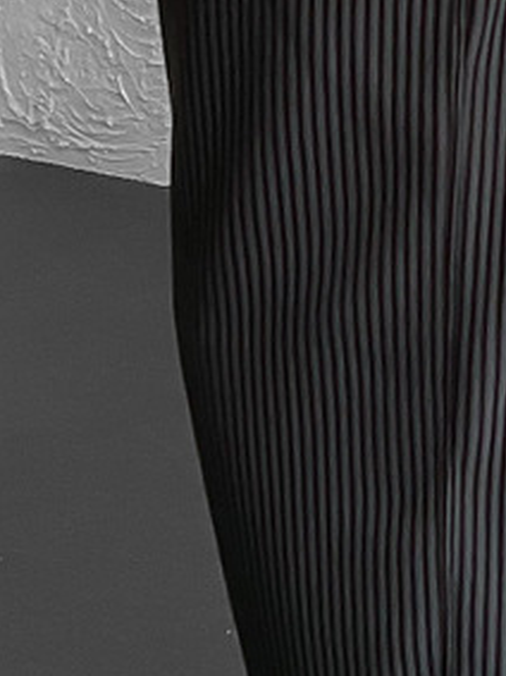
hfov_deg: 8.9
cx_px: 625
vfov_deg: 12.0
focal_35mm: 164
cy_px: 93
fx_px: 3199
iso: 40
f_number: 1.8
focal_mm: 3
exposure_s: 1/120
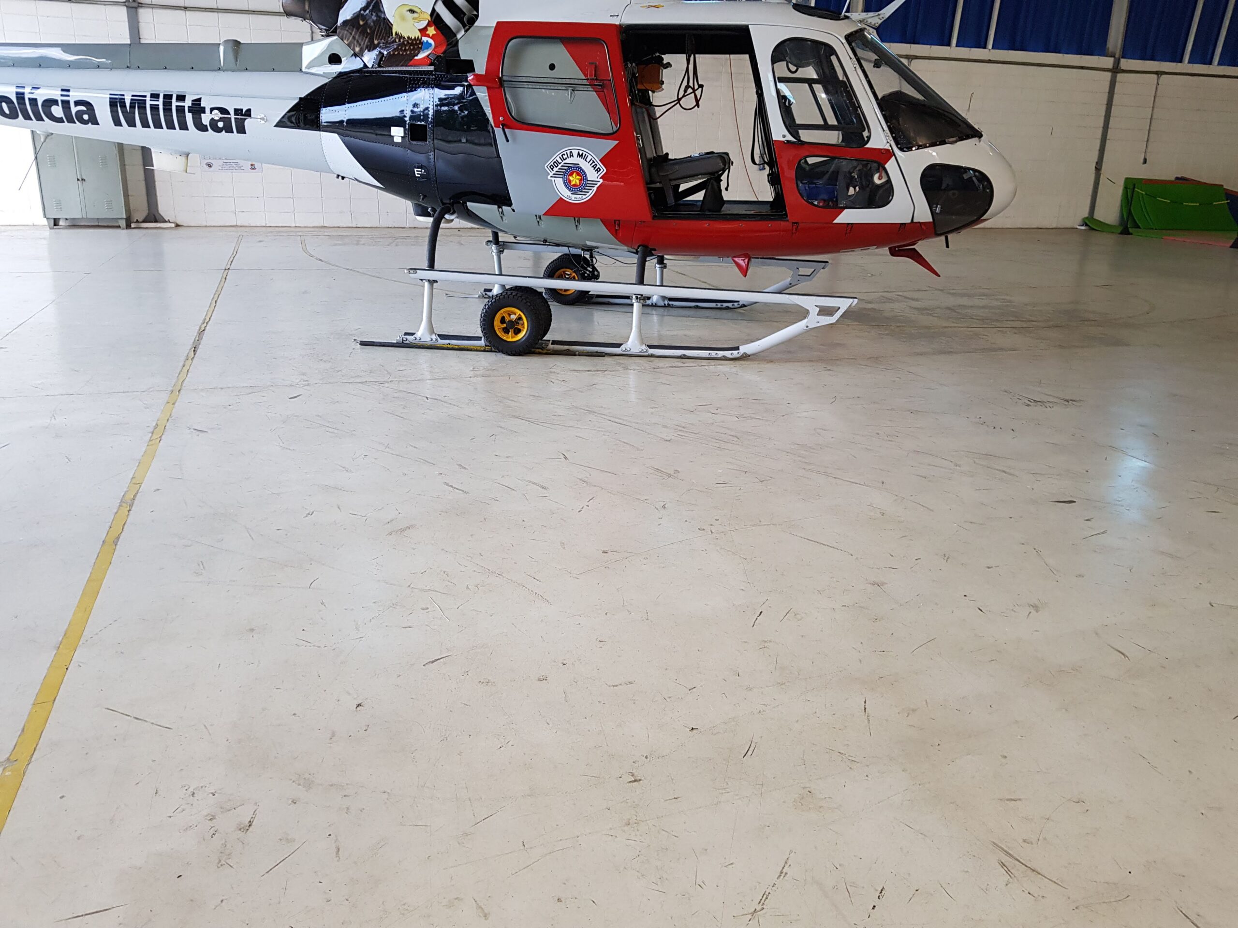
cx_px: 619
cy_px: 464
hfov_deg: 67.3
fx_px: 930
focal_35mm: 26
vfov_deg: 53.1
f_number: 1.7
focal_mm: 4.3
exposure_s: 1/60
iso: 125
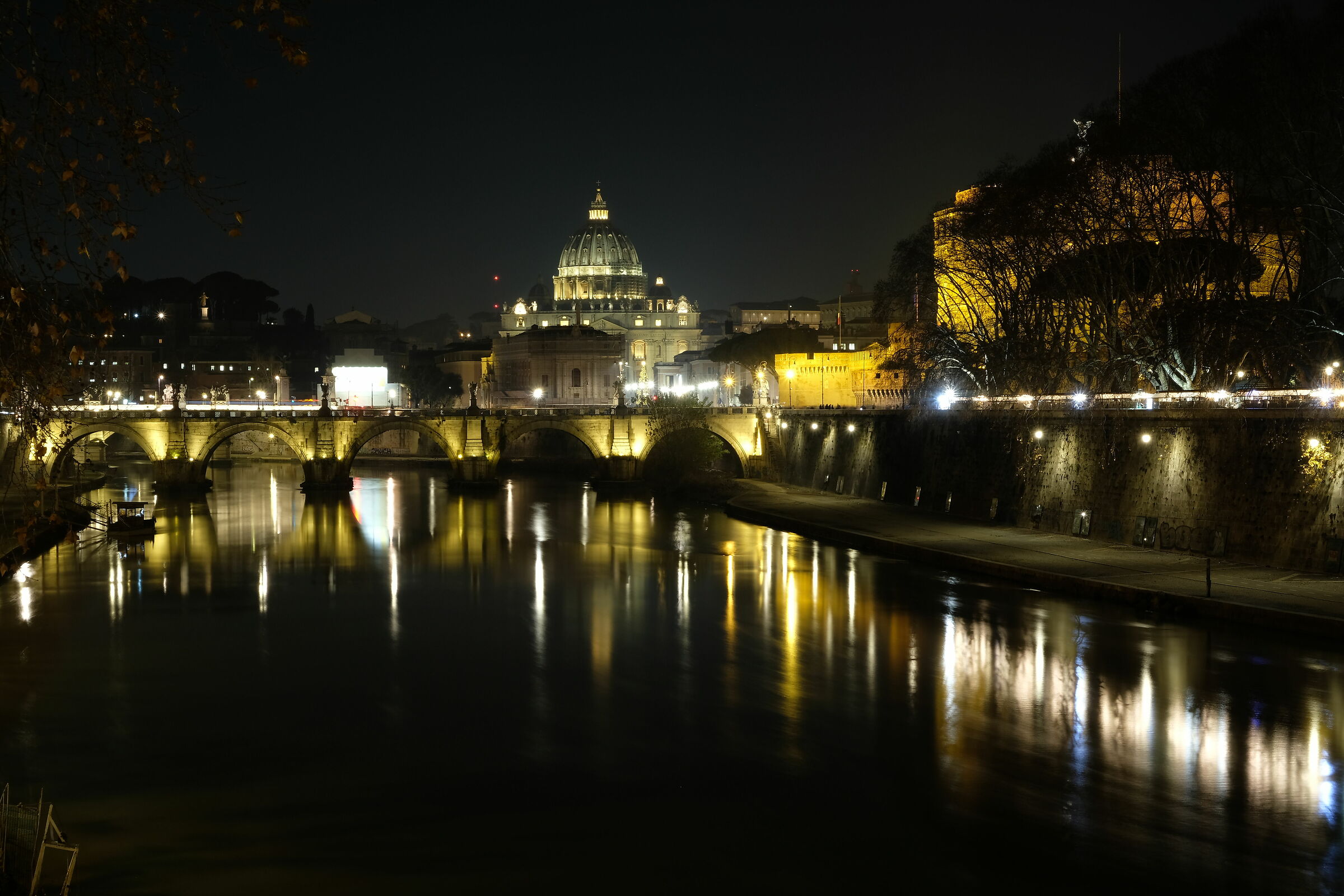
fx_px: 2202
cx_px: 672
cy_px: 448
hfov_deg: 33.9
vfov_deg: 23.0
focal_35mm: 59
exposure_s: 20
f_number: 14
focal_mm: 39
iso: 200
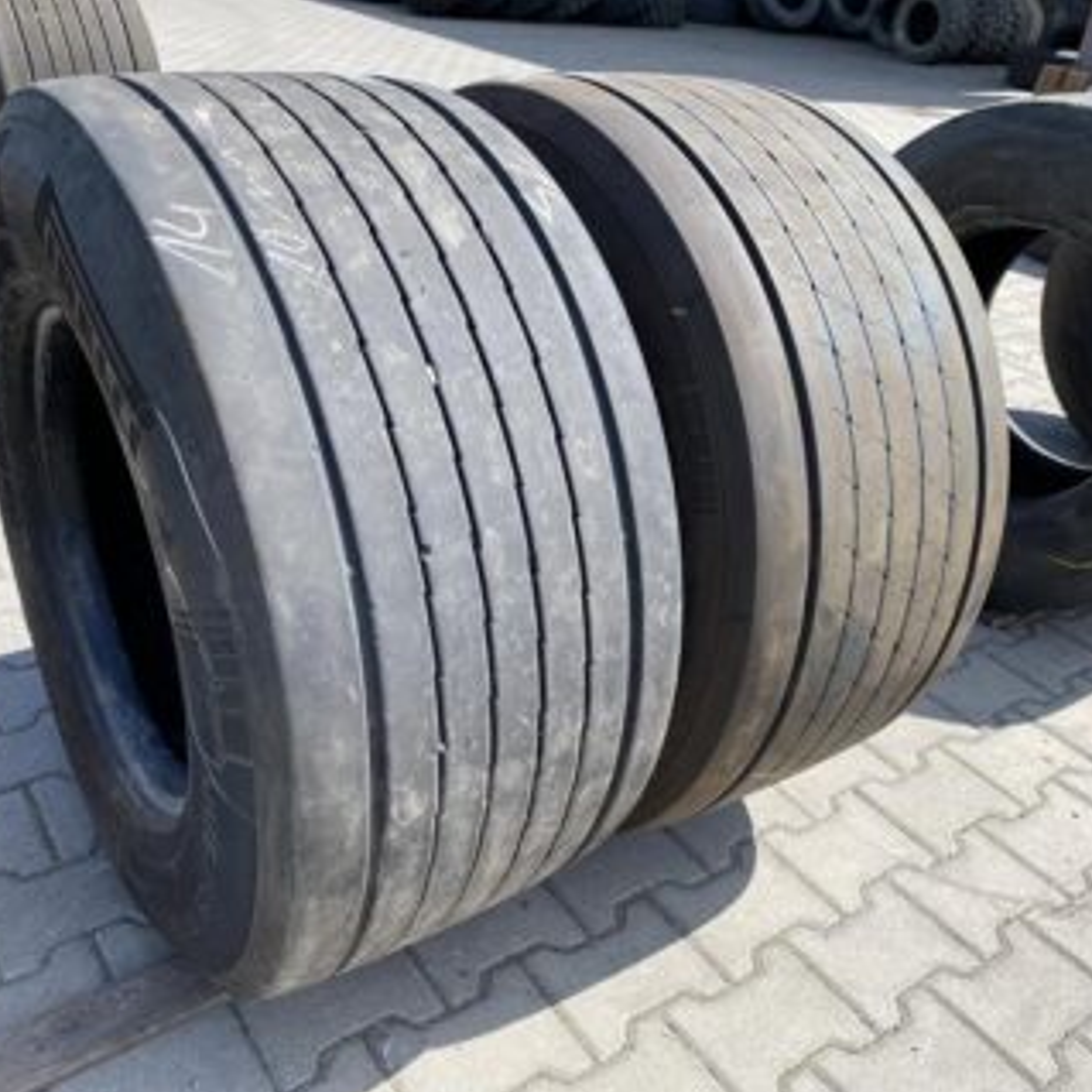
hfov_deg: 52.5
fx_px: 1106
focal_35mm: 31
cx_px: 524
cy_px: 549
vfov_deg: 52.5
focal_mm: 4.25
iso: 32
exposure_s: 1/1193
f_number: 1.8
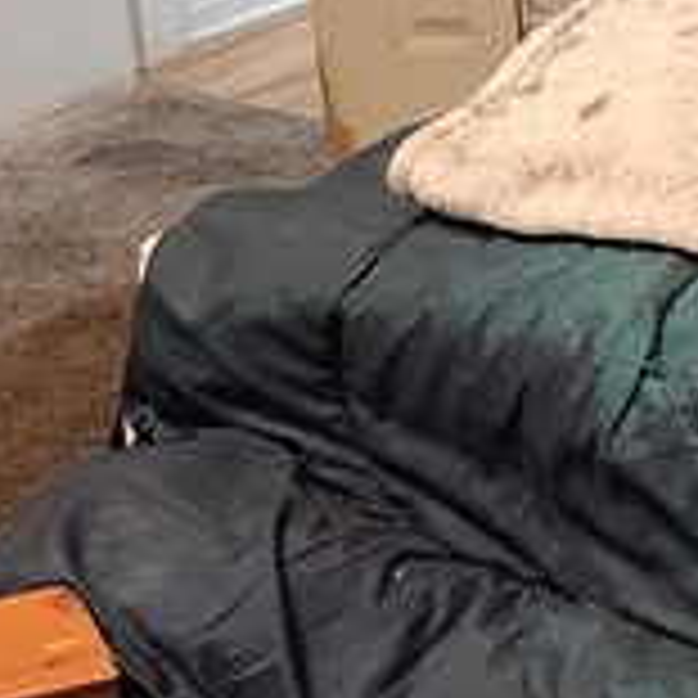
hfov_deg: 11.4
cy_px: -185
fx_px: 3057
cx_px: 1531
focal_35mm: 134
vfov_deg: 12.6
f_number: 1.8
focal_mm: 5.4
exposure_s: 1/60
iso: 640
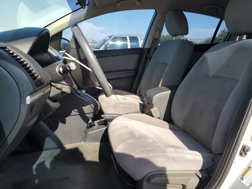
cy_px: 94
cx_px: 126
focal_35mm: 26
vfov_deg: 53.1
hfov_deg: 67.3
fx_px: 189
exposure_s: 1/1000
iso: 50
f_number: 1.5
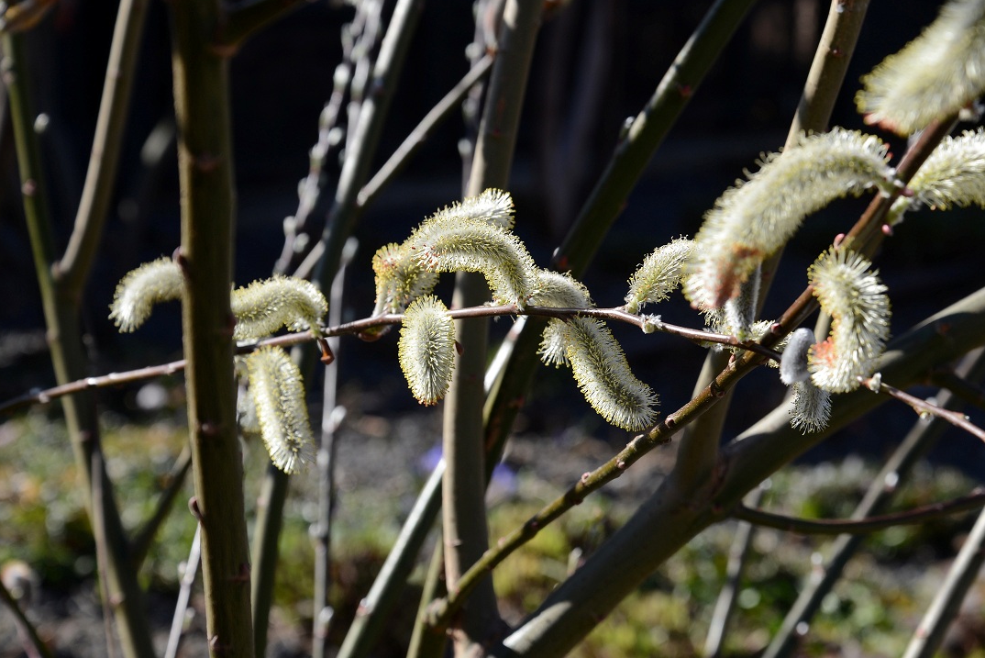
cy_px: 296
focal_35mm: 112
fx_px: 3066
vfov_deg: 12.2
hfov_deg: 18.2
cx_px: 623
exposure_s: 1/250
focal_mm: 80
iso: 200
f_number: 7.1
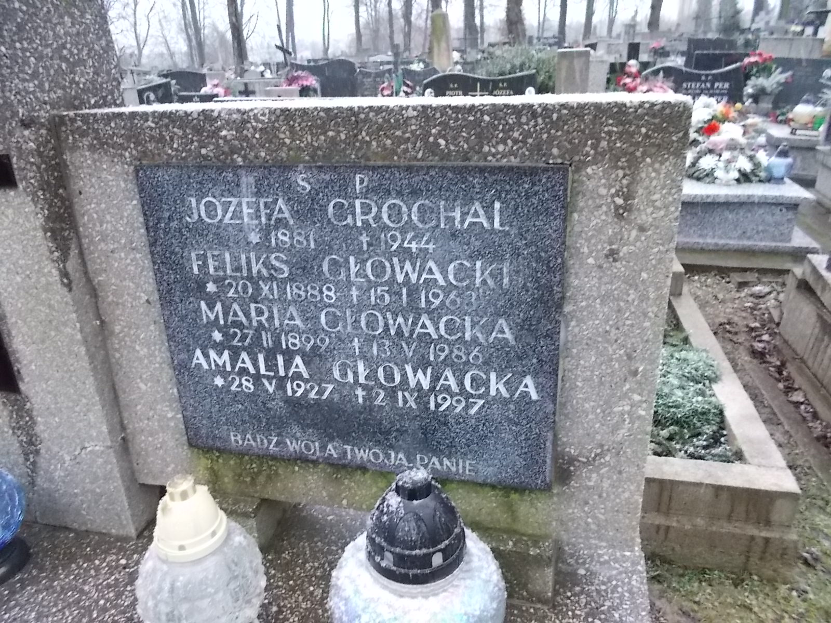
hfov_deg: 67.3
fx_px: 624
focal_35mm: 26
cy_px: 312
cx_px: 416
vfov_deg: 53.1
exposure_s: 1/60
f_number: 3.2
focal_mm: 4.6
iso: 400
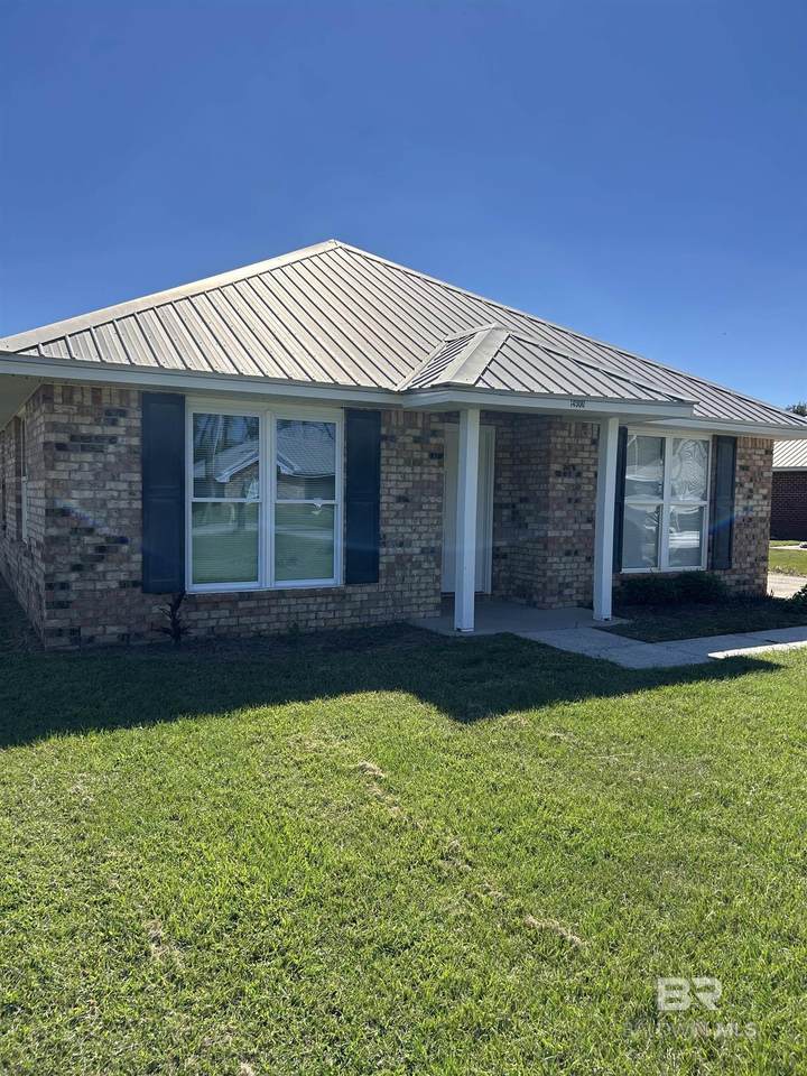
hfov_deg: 53.1
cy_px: 538
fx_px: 808
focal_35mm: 26
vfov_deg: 67.3
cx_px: 404
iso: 50
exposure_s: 1/5076
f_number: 1.5
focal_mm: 5.7
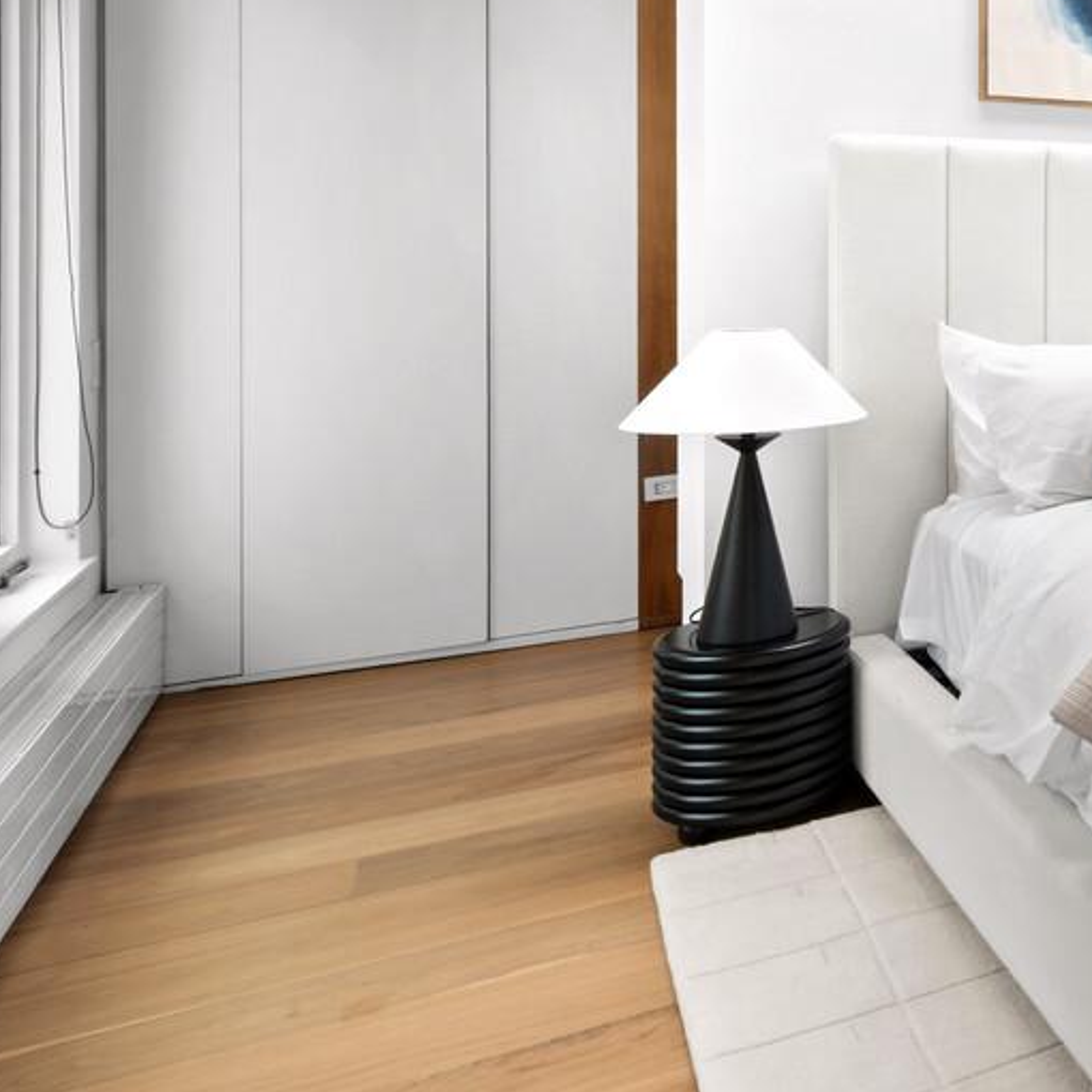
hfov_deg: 31.6
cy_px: 246
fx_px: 1249
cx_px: 1522
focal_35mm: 35
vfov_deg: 45.3
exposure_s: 1/10
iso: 250
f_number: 14
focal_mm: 14
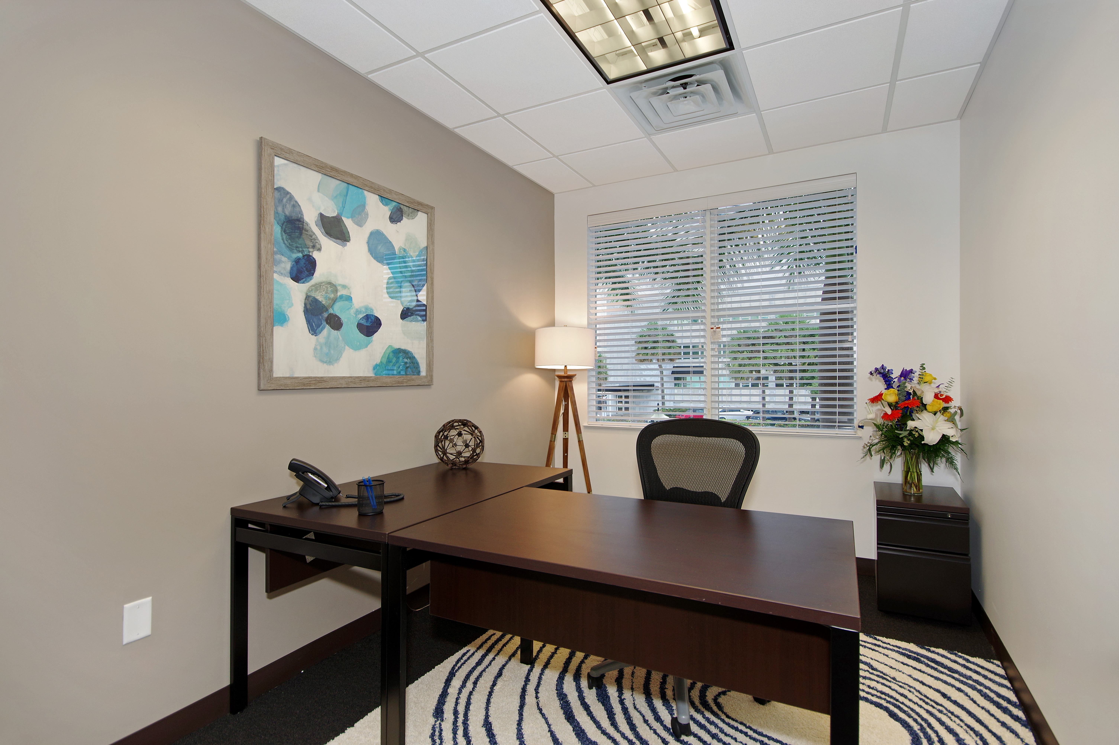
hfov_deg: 96.8
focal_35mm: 16
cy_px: 372
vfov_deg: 73.7
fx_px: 497
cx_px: 560
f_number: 7.1
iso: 200
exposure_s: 1/8
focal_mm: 11
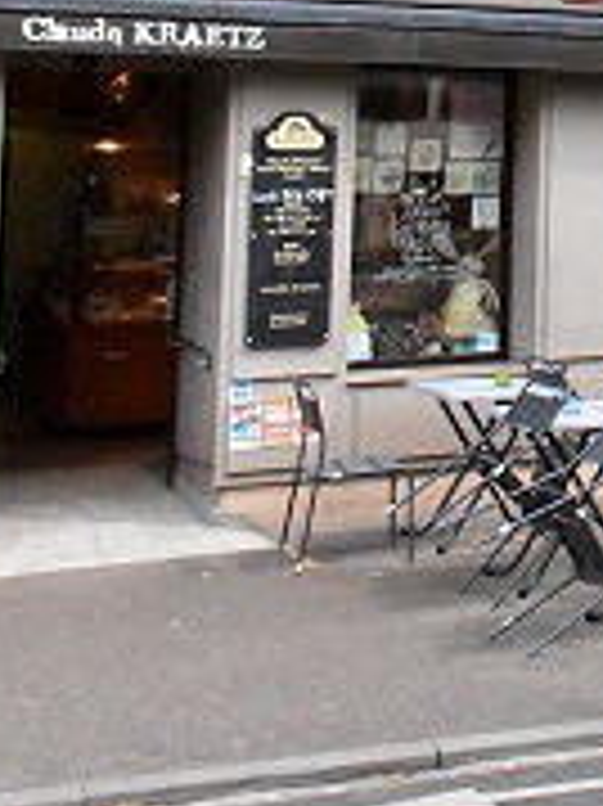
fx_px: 2023
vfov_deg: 21.4
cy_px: -72
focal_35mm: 87
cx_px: 1228
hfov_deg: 14.1
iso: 11400
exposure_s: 1/8000
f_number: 10
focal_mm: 18
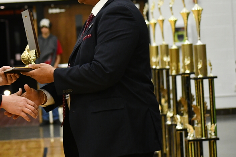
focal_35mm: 213
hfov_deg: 9.6
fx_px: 1396
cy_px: 23
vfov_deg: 6.4
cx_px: 50
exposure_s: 1/250
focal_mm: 82
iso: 2800
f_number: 4.8
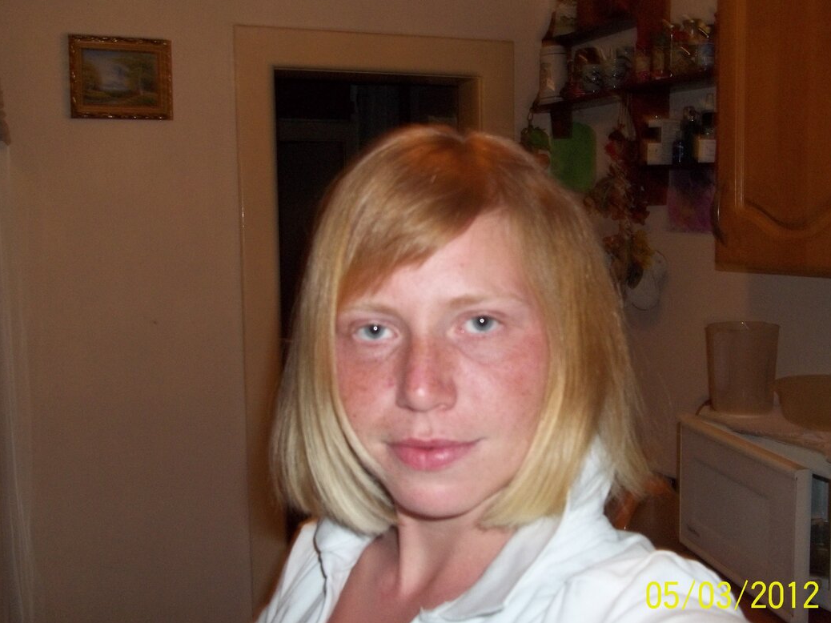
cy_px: 322
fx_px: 888
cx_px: 387
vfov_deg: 38.6
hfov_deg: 50.1
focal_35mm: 37
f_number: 2.9
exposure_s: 1/30
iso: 160
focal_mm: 5.7
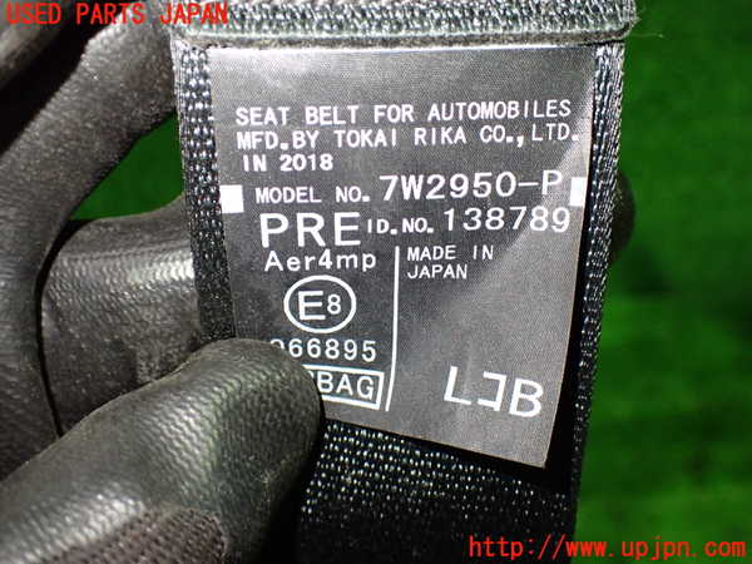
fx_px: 782
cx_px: 376
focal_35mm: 36
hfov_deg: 51.4
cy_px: 282
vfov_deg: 39.7
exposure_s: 1/60
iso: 800
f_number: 2.5
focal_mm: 6.37
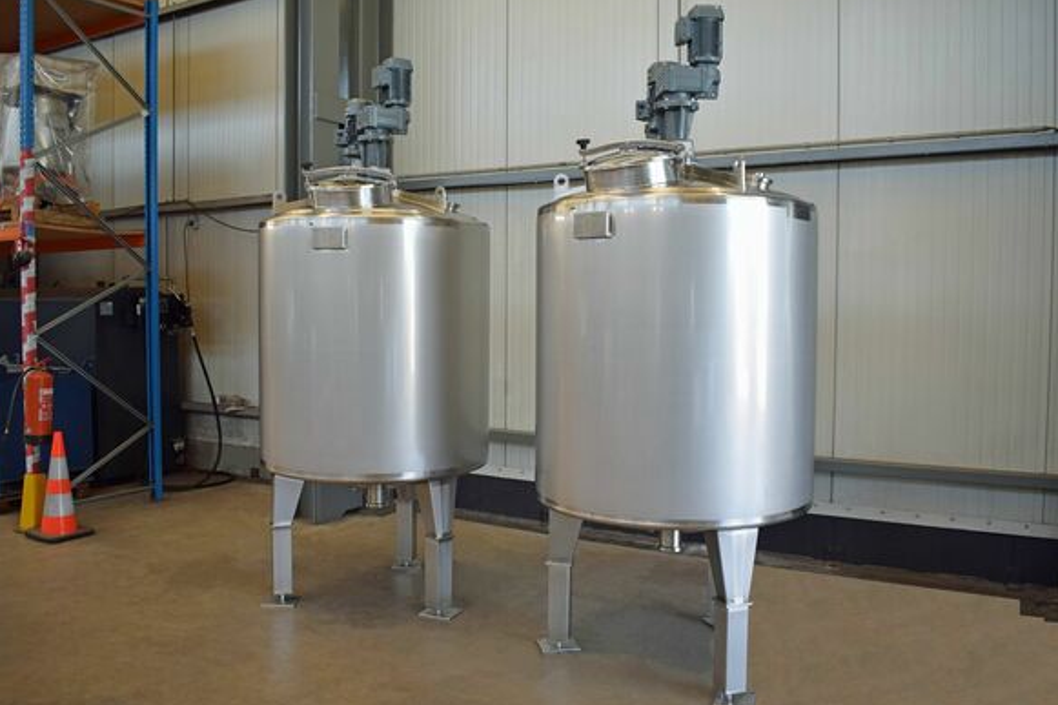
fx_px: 911
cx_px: 515
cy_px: 348
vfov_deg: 42.3
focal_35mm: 31
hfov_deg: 60.3
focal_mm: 20
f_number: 5
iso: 400
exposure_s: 1/100
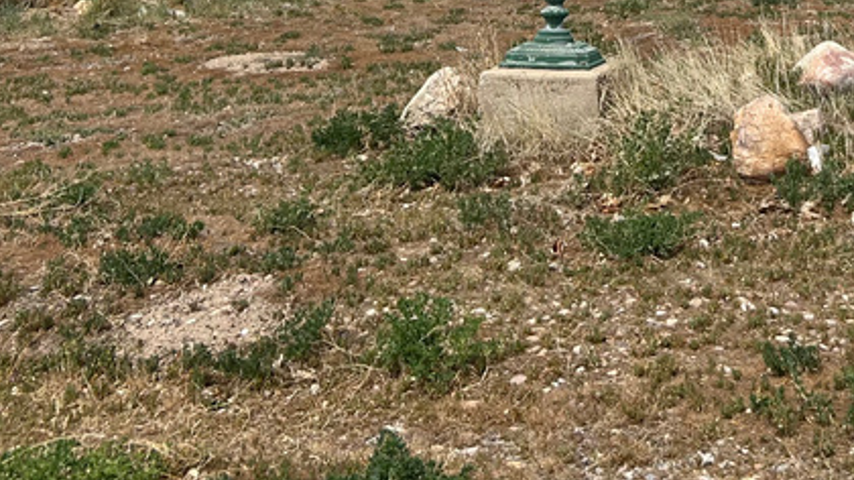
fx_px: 1562
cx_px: 765
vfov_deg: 15.8
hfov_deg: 29.4
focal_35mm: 69
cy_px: -268
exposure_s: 1/4630
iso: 50
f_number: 1.5
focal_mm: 5.7
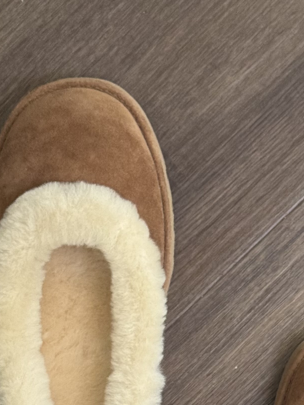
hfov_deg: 12.3
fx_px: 1405
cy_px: 430
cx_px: 258
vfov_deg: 16.0
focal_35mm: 120
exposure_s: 1/40
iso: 320
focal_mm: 6.8
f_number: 1.8
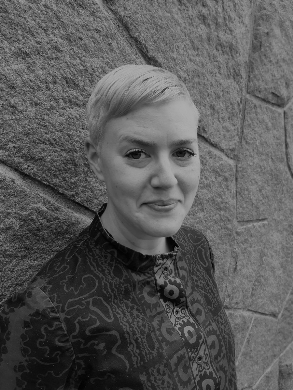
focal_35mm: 26
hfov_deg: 53.1
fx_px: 293
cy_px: 195
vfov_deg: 67.3
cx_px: 146
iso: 40
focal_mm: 3.92
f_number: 1.7
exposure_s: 1/200
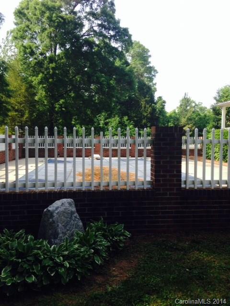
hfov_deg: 42.9
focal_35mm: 33
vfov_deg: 55.4
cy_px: 153
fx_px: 292
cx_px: 115
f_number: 2.4
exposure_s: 1/467
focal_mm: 4.12
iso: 50
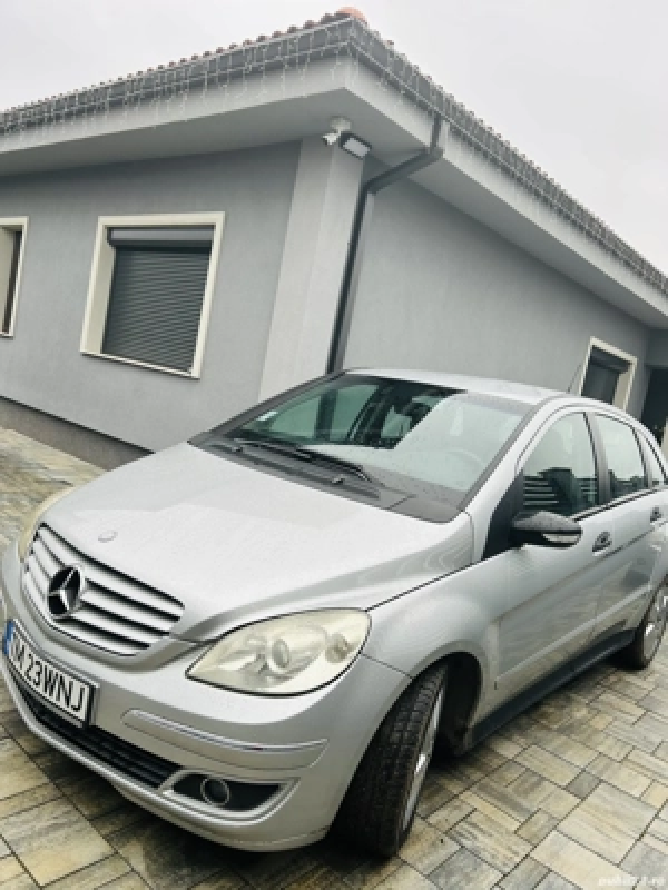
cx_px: 334
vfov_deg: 67.3
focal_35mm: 26
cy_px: 445
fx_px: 669
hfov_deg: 53.1
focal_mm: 5.7
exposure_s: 1/207
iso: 40
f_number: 1.5
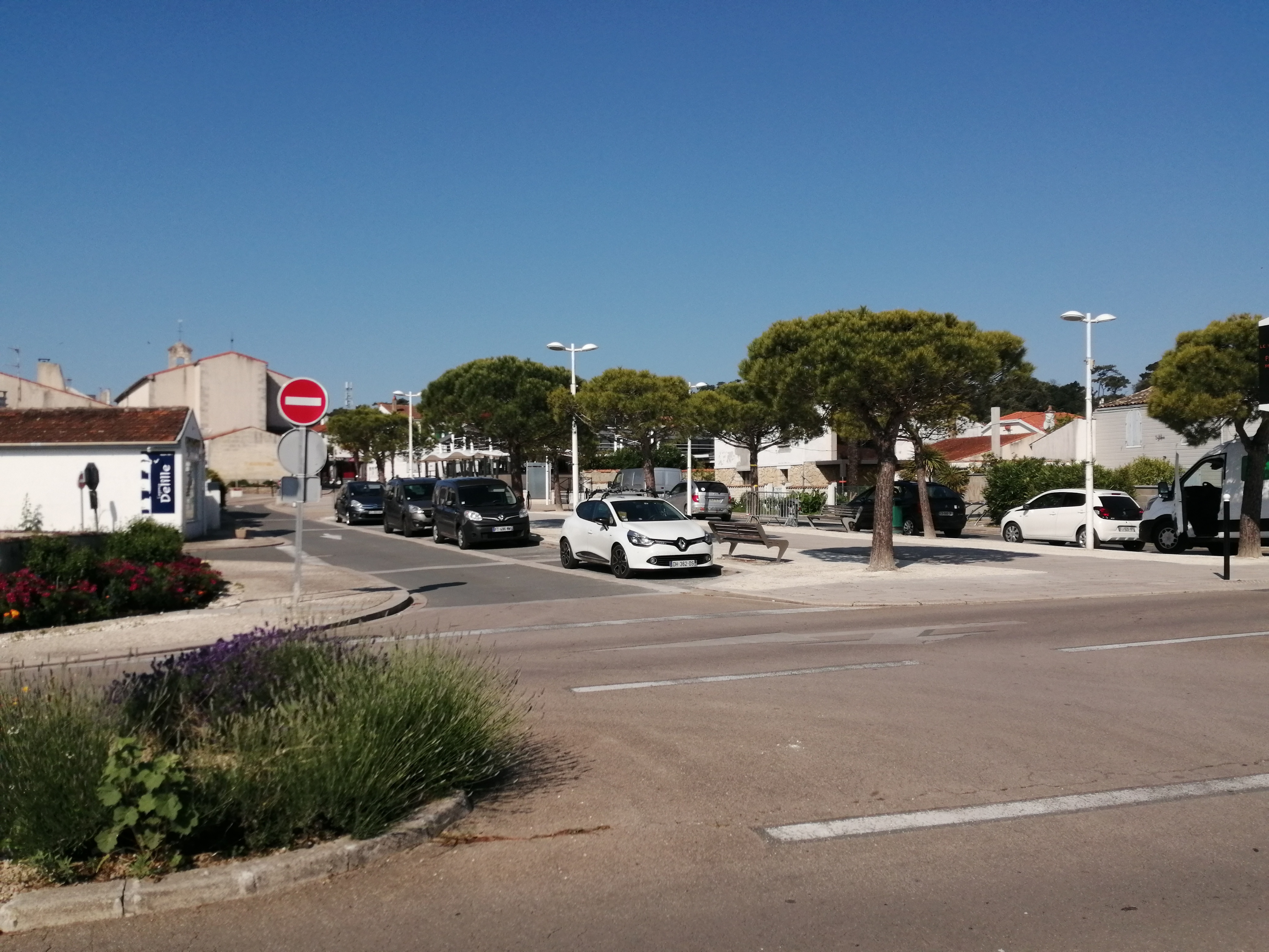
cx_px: 634
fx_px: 1063
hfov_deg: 61.7
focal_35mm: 29
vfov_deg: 48.2
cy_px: 476
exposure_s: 1/3003
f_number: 1.8
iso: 50
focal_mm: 3.62
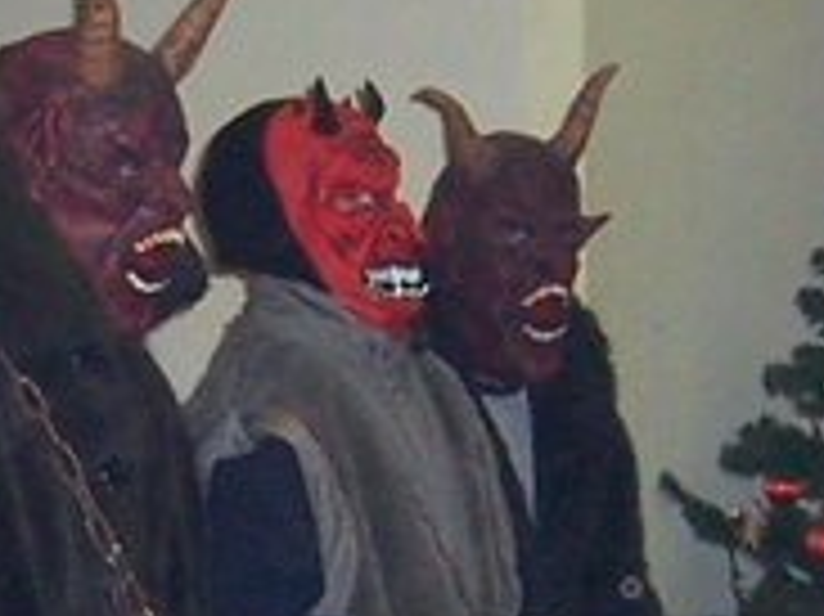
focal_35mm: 185
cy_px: 598
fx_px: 4401
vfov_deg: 8.0
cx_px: -41
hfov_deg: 10.6
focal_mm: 5.5
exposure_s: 1/60
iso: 140
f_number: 2.8
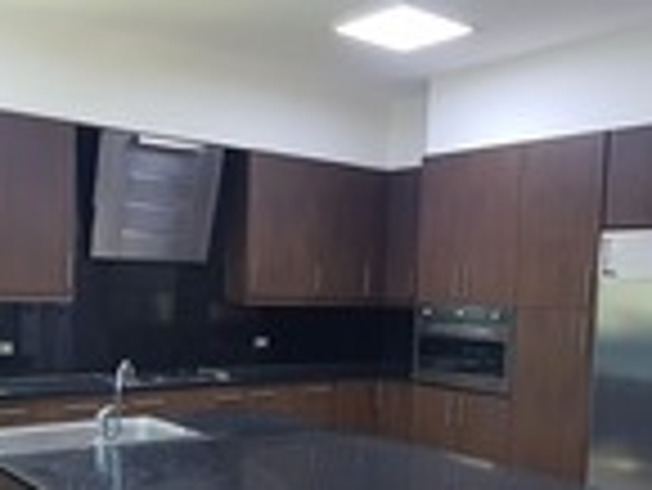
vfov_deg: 34.8
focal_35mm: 41
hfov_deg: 45.7
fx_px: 773
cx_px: 322
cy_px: 335
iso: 64
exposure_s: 1/50
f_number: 2.2
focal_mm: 1.8
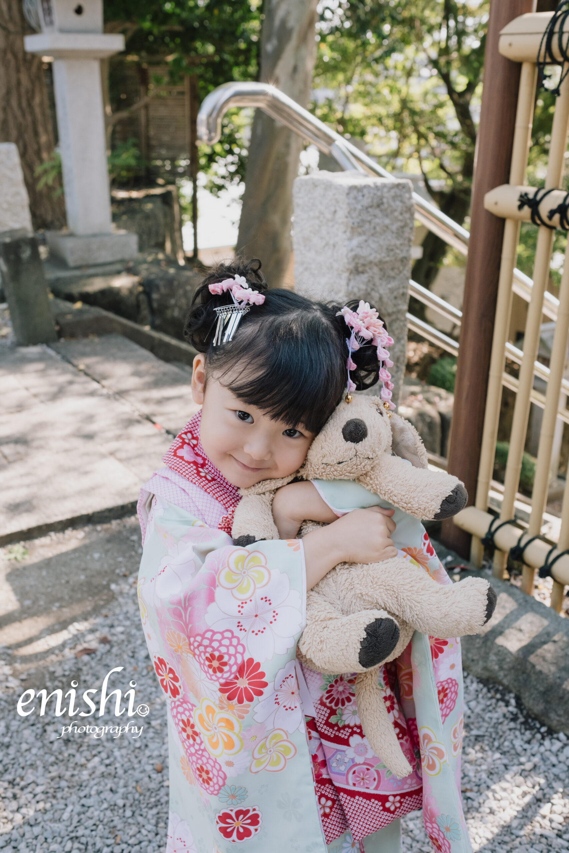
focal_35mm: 35
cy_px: 426
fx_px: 830
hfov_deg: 37.9
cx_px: 284
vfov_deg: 54.4
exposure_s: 1/320
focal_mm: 23
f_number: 4.5
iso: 400
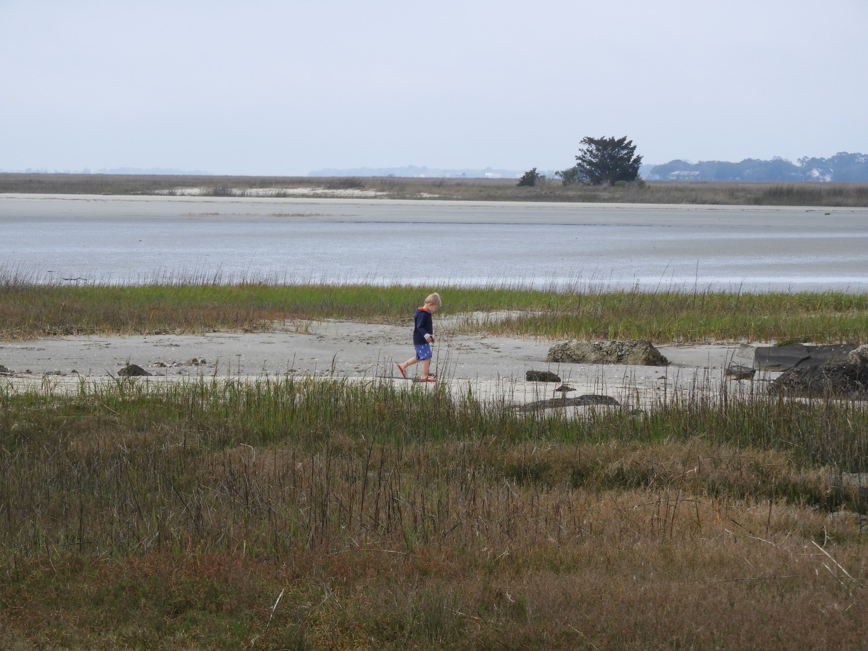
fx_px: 5517
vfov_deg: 6.8
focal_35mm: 220
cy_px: 326
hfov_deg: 9.0
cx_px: 434
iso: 100
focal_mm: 39.4
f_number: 5.3
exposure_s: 1/400
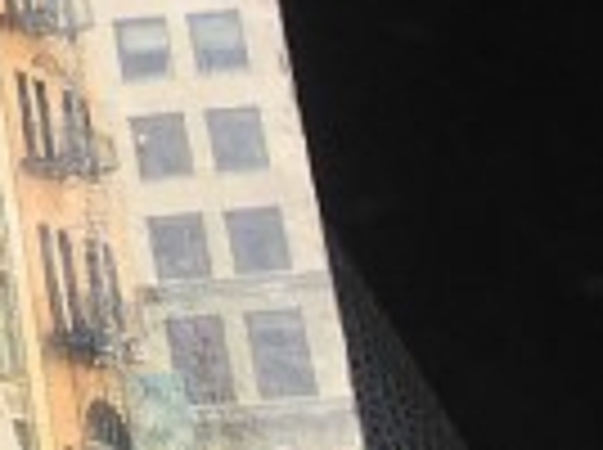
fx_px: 3860
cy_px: -58
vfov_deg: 6.6
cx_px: -1026
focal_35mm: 222
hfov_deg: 8.0
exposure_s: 1/216
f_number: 2.2
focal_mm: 4.15
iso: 25
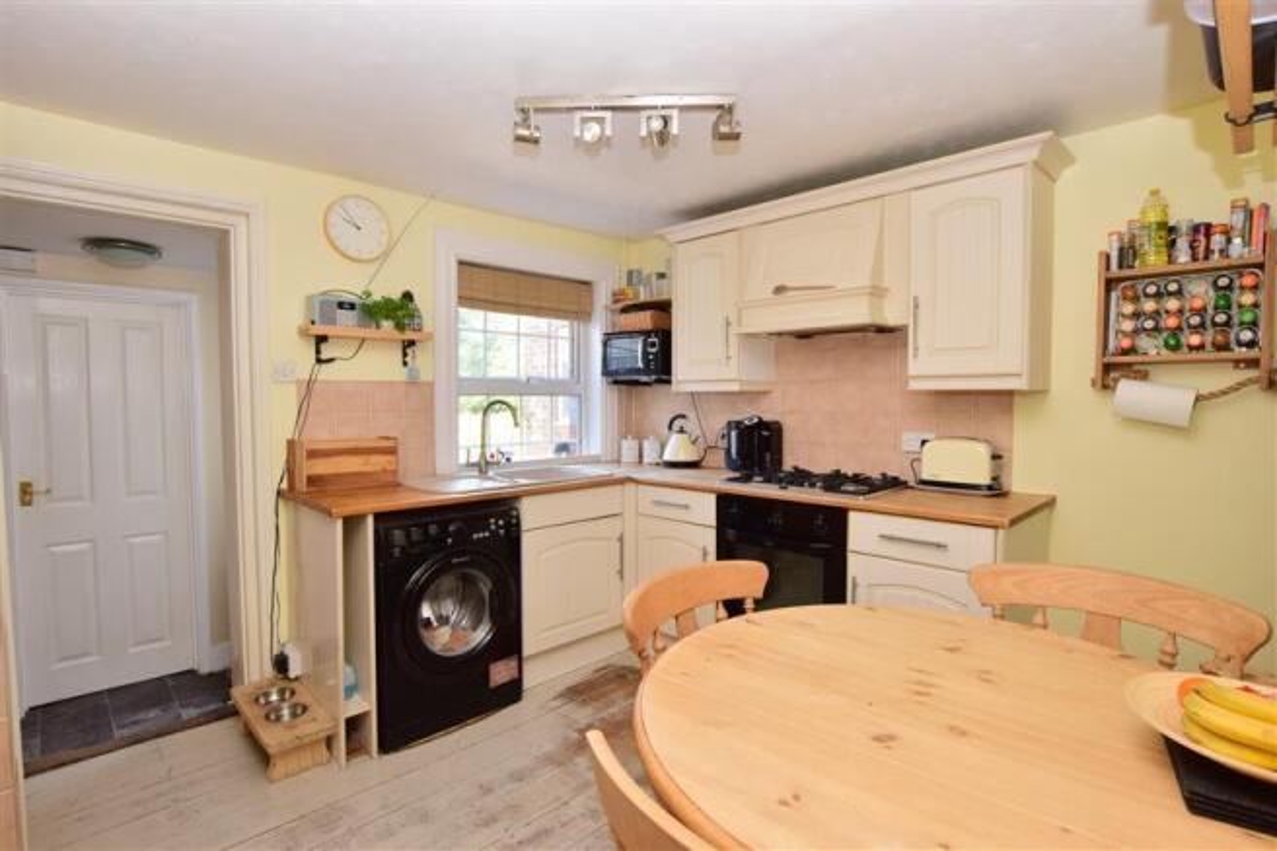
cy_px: 426
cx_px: 638
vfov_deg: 69.6
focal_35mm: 17
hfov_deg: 92.5
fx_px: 612
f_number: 10
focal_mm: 11.5
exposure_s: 1/20
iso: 400
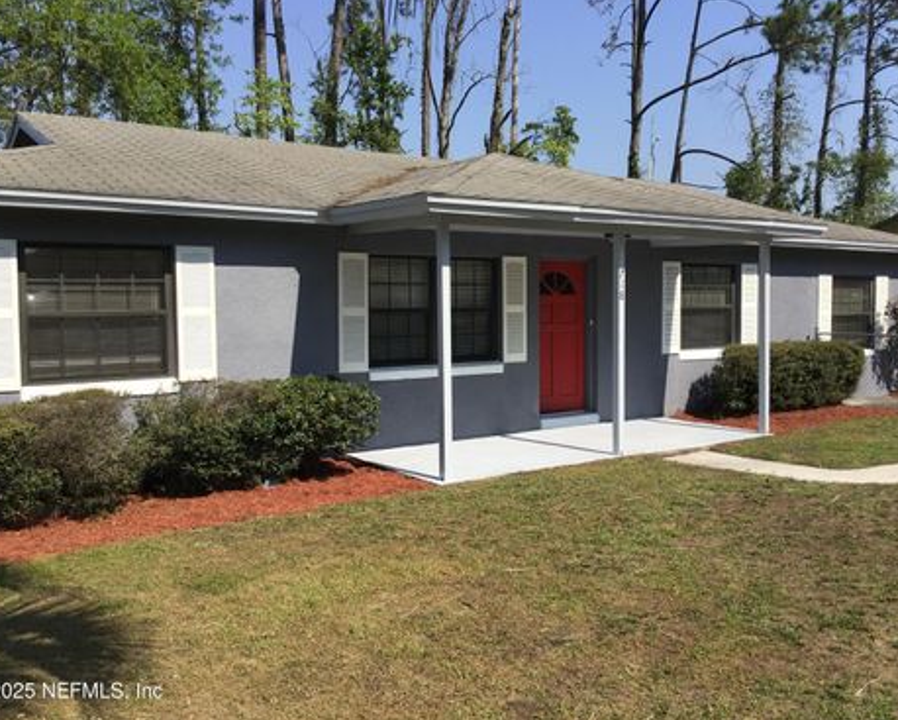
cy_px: 356
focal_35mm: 33
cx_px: 463
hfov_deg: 54.2
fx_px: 878
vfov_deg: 44.6
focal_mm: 3.3
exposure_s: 1/1314
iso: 25
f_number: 2.4
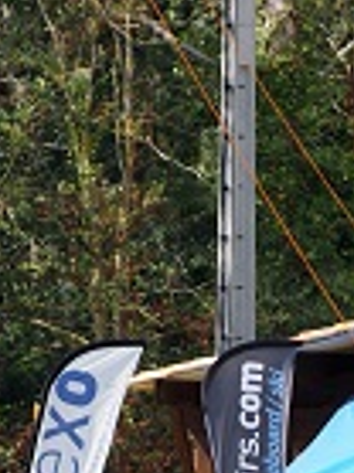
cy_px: 616
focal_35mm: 1529
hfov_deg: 1.0
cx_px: 174
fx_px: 20880
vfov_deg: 1.3
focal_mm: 210
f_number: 5.6
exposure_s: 1/500
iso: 100
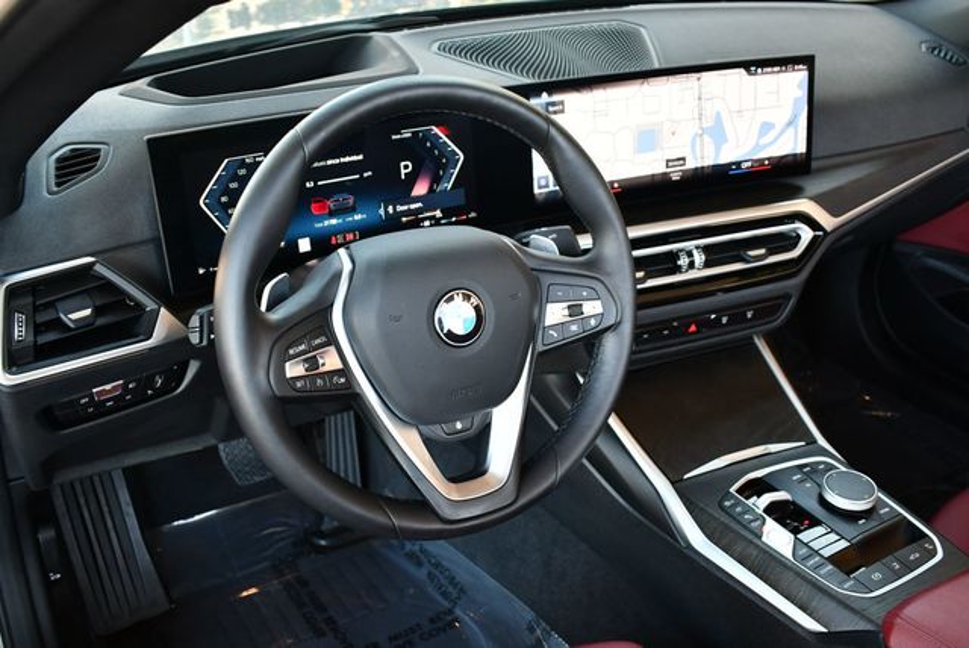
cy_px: 324
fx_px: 970
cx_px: 484
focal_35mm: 36
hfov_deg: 53.1
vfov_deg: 36.9
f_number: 3.5
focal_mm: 18
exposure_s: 1/200
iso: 800
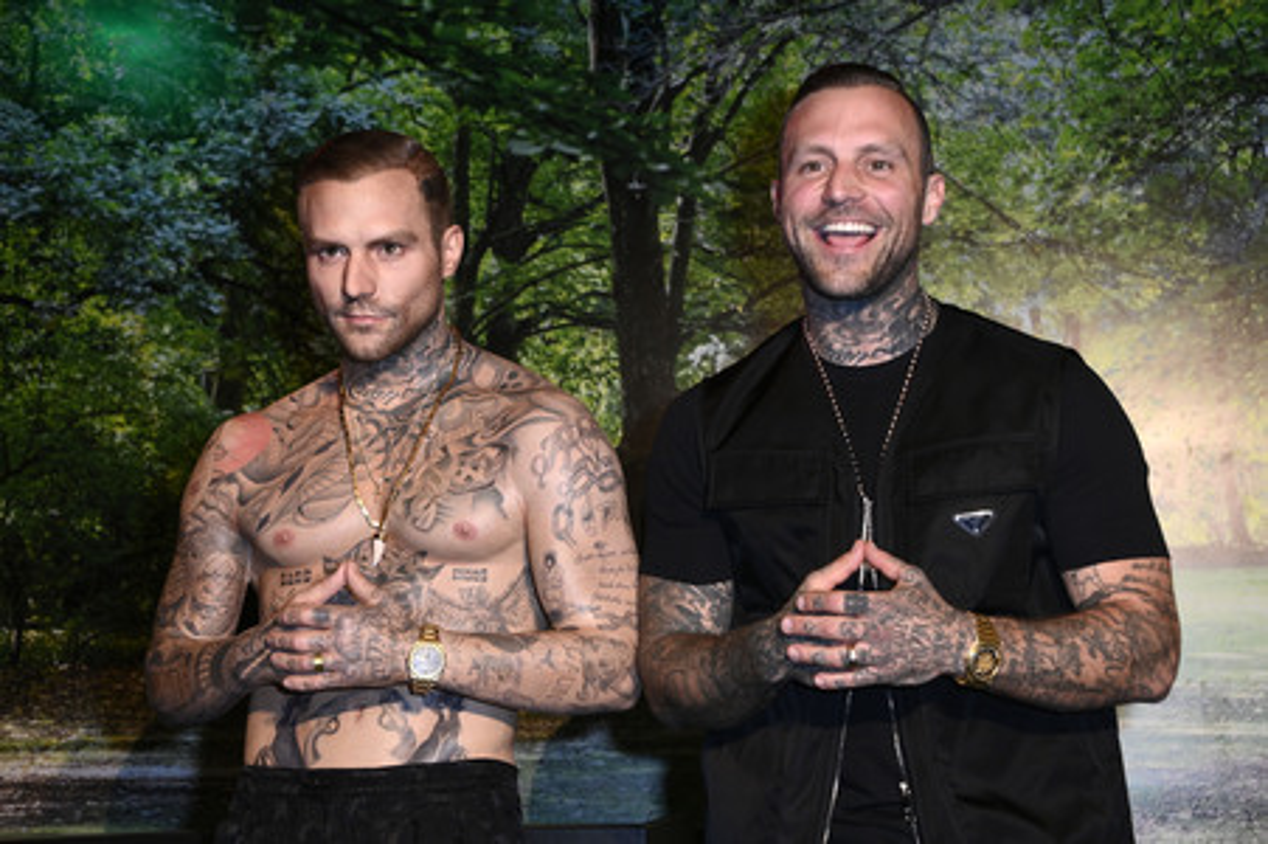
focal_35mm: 70
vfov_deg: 19.4
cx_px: 634
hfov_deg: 28.9
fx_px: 2464
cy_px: 422
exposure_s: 1/125
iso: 2000
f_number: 5.6
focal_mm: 70
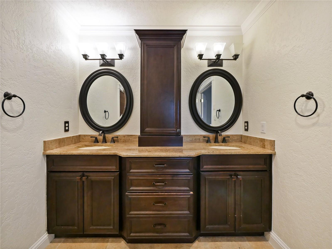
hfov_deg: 102.1
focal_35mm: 14
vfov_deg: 85.7
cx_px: 166
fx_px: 134
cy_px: 124
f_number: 4
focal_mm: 7
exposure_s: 1/60
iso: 640
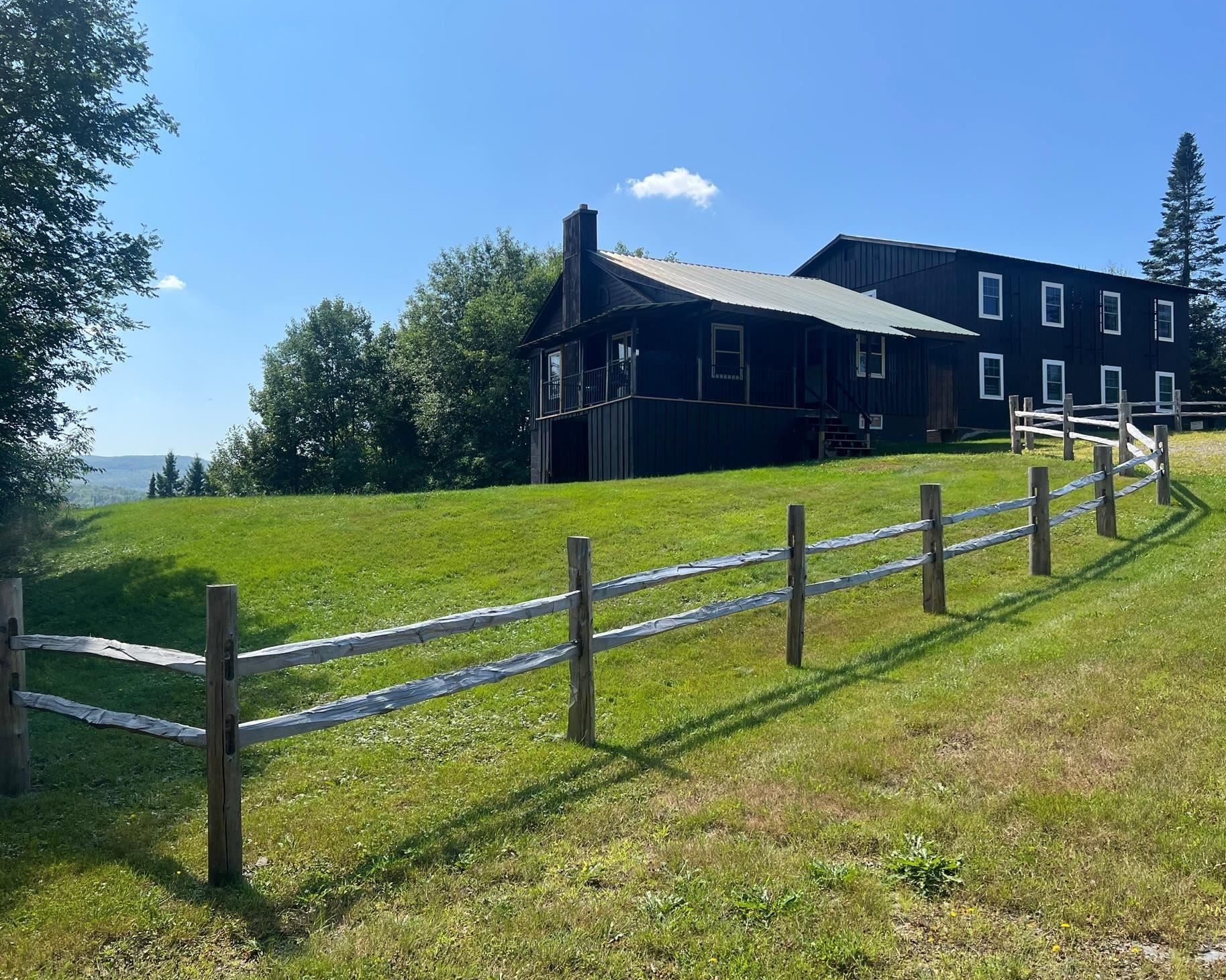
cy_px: 480
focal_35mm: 28
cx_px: 569
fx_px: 1016
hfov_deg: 62.1
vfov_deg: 51.5
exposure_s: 1/4831
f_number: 1.5
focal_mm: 5.7
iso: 50
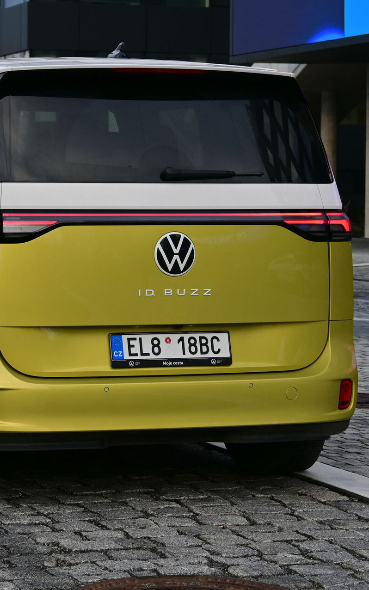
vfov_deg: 18.1
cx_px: -31
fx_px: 1850
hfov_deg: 11.2
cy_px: 295
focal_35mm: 115
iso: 100
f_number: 7.1
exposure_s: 1/160
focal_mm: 50
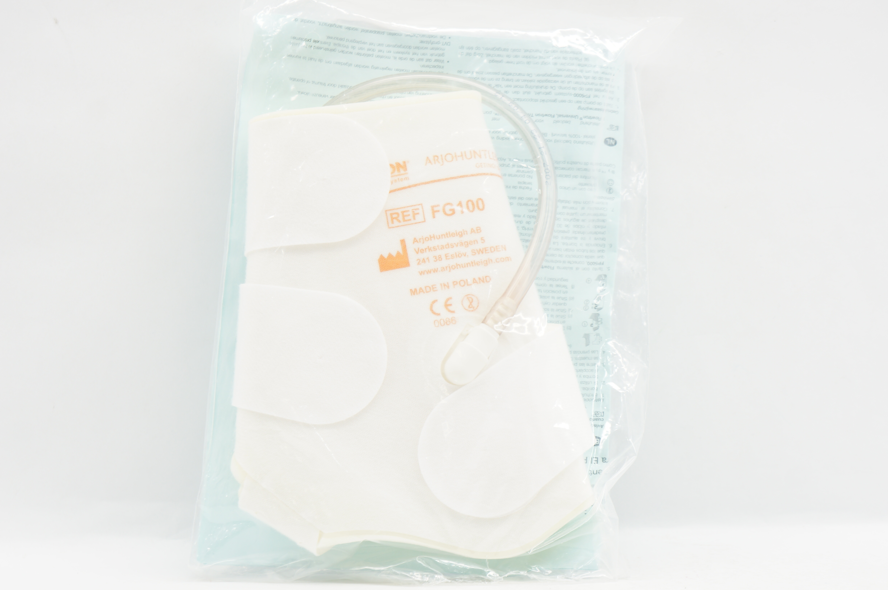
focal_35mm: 82
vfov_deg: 16.5
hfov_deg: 24.6
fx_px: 2033
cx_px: 444
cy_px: 295
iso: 200
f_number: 6.3
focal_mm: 55
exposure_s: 1/25
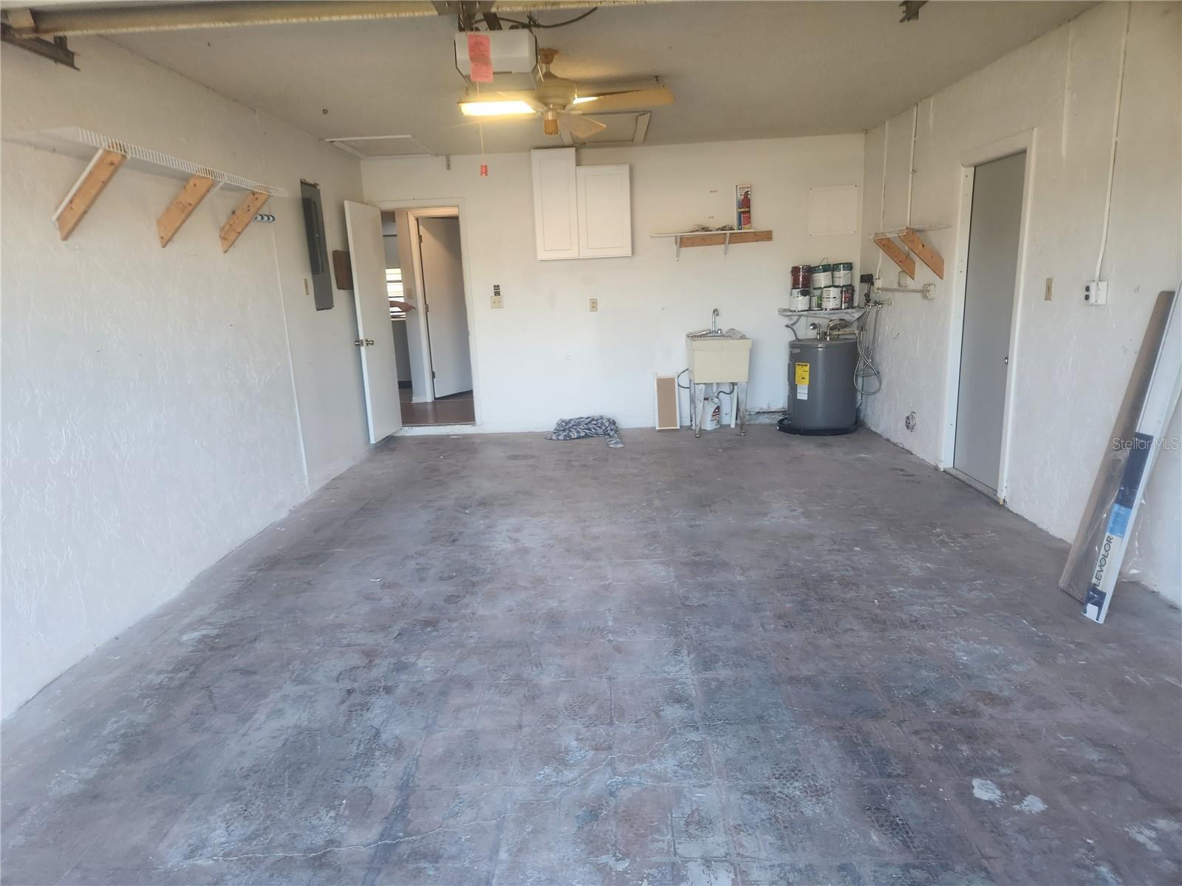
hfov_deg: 73.9
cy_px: 443
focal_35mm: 23
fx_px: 785
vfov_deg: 58.9
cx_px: 591
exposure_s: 1/180
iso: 125
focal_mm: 5.4
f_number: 1.8
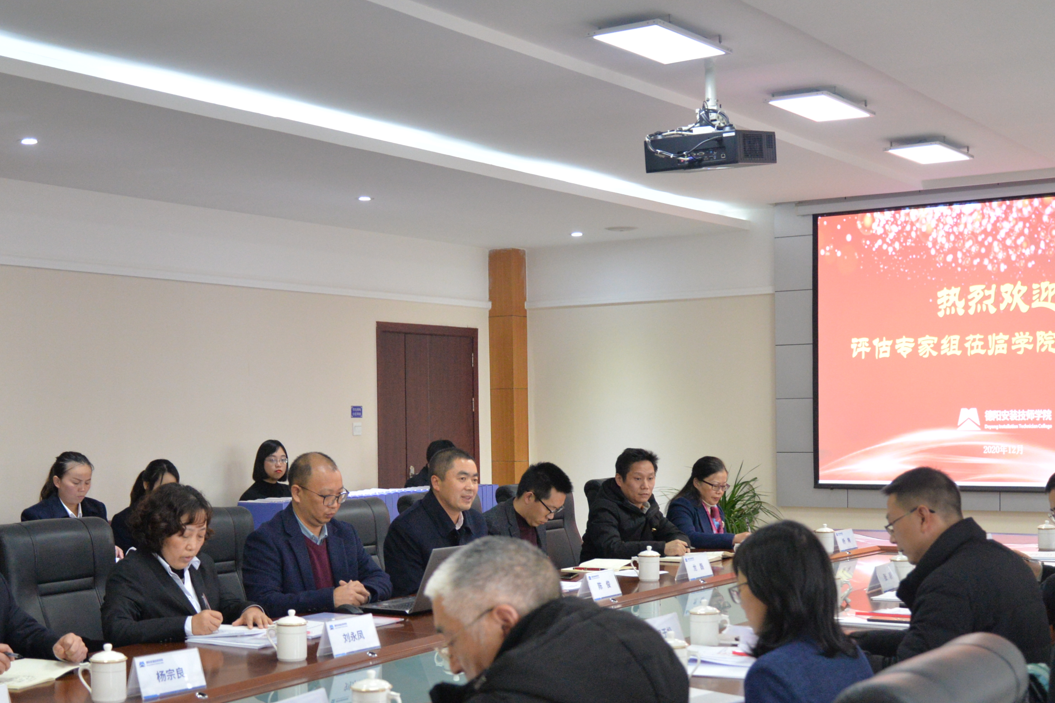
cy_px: 465
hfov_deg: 40.3
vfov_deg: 27.4
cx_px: 479
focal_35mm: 49
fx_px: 1436
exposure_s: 1/100
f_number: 4
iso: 3200
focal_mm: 32
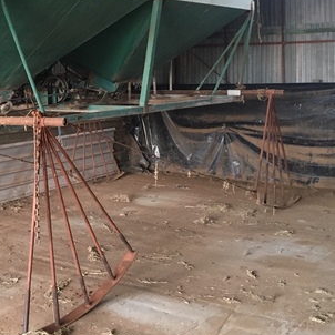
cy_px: 73
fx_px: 613
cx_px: 47
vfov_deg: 29.9
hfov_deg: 29.5
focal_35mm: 56
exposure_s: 1/33
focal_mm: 4.15
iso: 200
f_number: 2.2
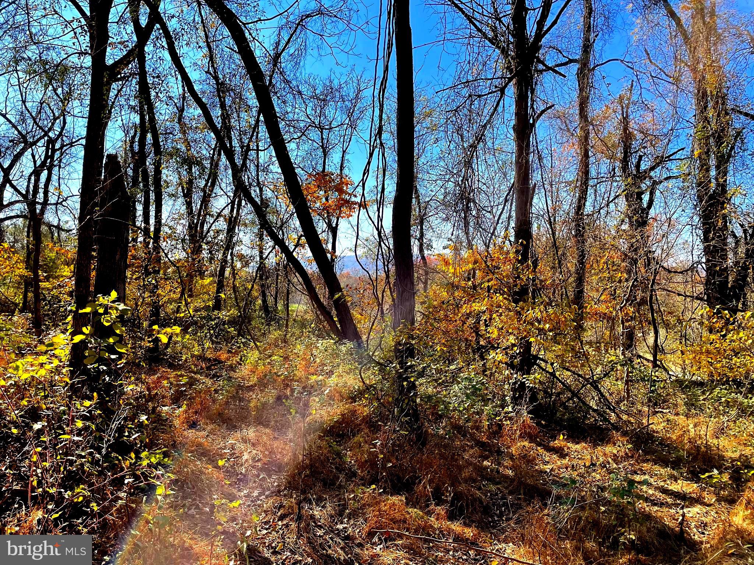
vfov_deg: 53.1
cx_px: 377
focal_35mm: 26
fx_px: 566
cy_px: 282
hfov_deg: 67.3
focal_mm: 4.2
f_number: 1.6
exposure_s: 1/2398
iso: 32
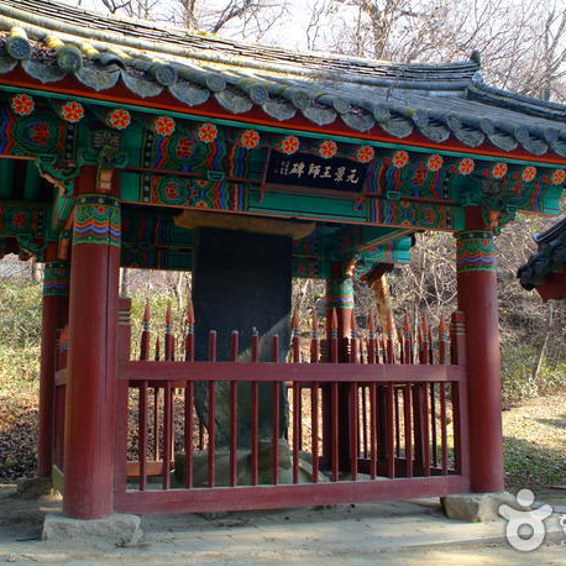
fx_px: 721
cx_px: 270
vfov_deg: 42.8
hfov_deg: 42.8
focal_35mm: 39
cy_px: 279
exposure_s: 1/125
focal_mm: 20
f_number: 5.6
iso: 200
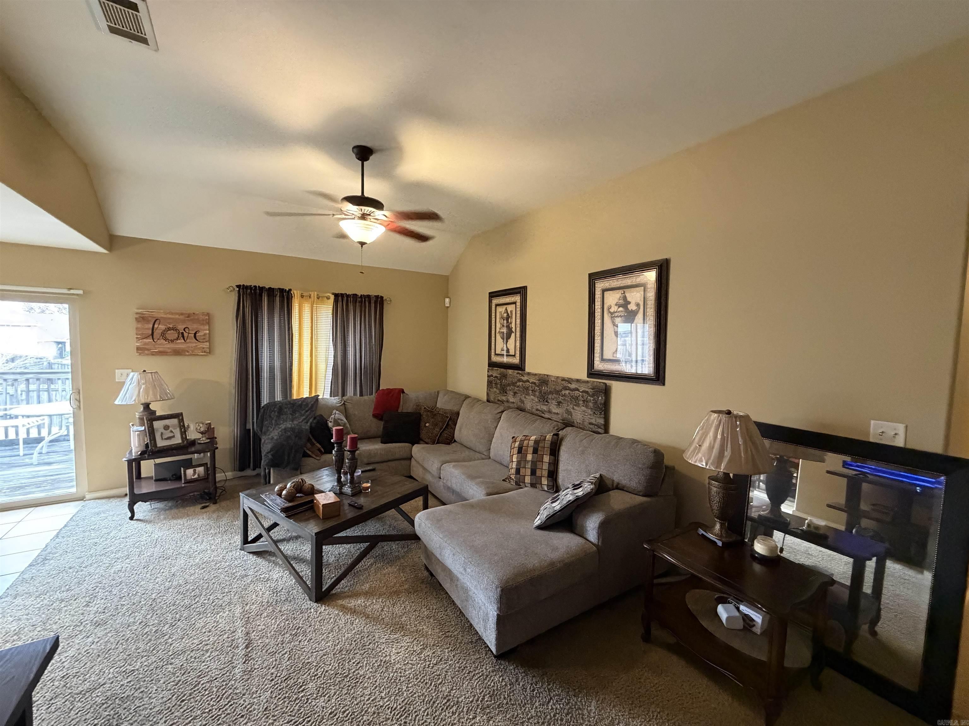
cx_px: 484
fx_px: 392
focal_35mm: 14
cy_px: 363
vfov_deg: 85.7
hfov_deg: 102.1
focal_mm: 2.22
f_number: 2.2
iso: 640
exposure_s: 1/60
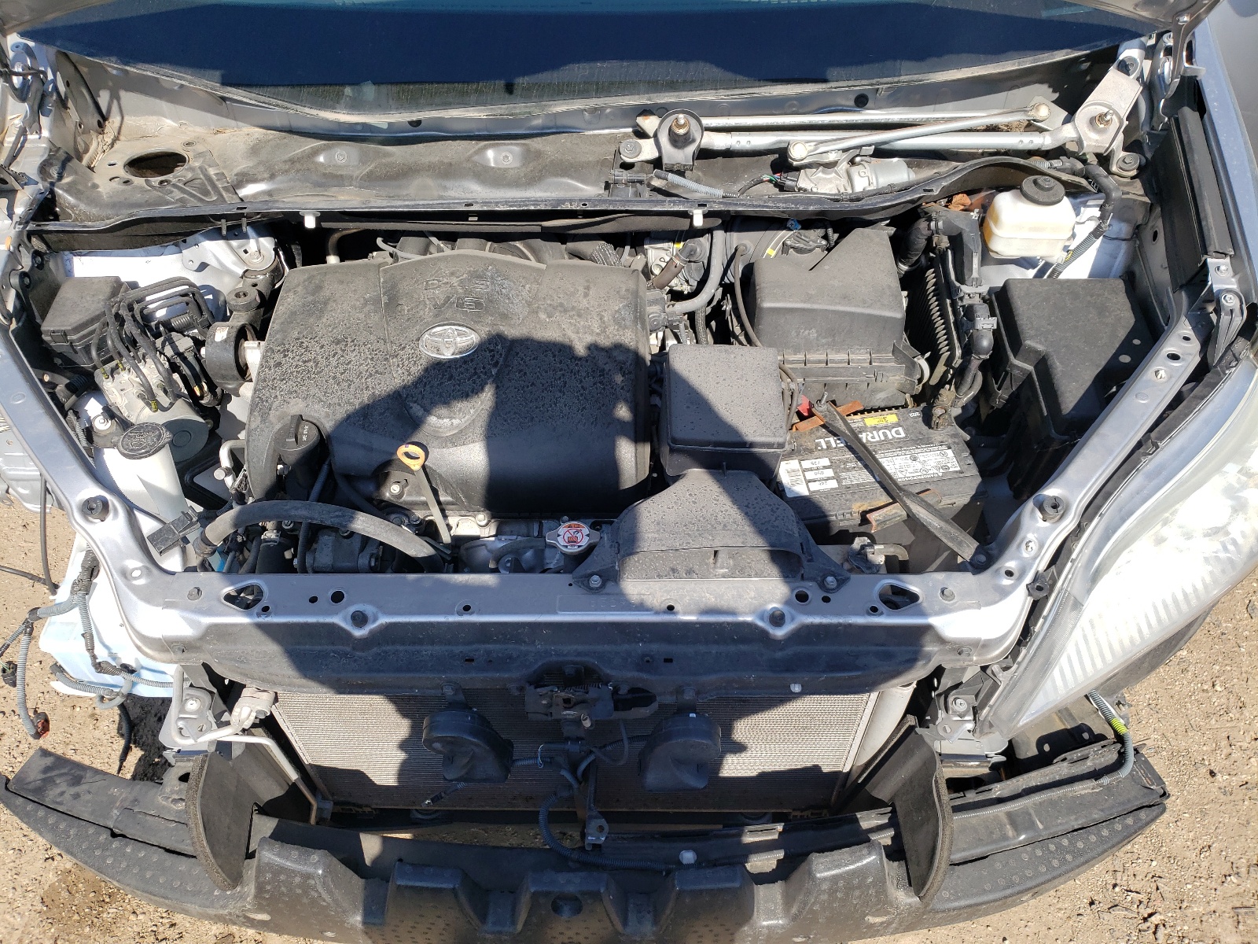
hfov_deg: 67.3
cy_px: 472
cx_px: 629
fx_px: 945
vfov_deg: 53.1
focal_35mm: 26
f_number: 1.5
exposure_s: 1/1429
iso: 50
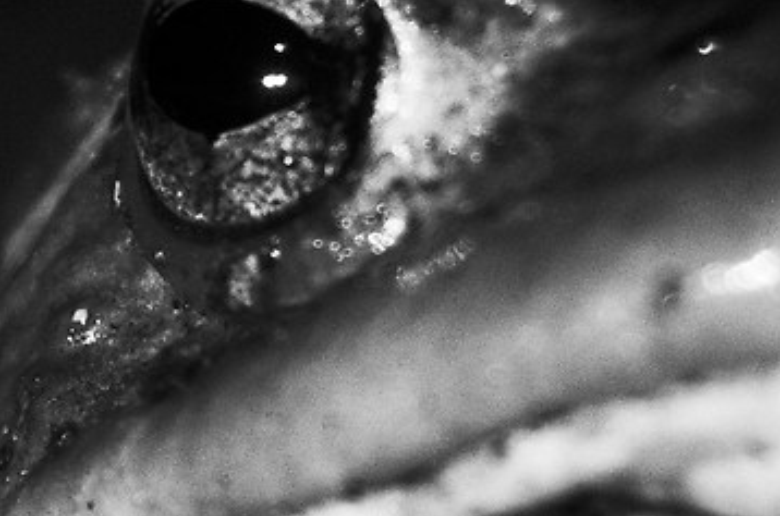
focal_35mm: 552
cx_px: -490
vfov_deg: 2.5
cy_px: 69
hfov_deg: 3.7
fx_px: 11941
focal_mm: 55
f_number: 7.1
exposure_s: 1/1.67
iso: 400
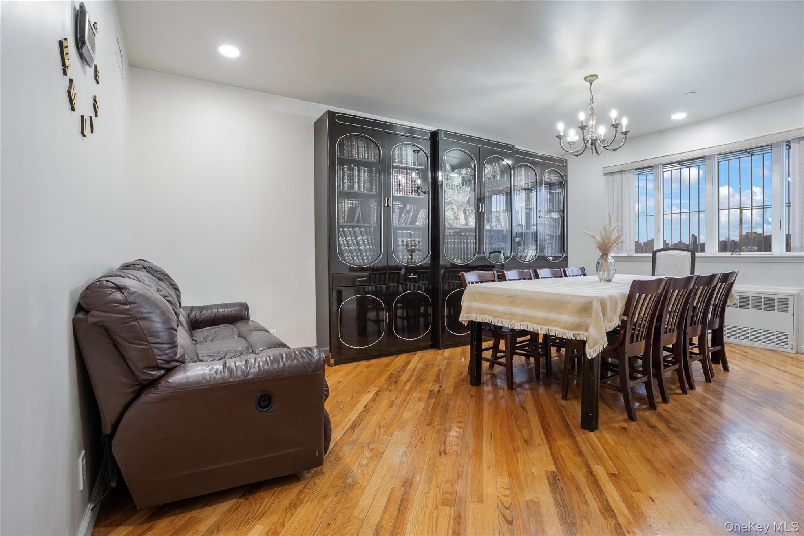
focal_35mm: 16
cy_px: 268
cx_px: 402
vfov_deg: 73.7
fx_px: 357
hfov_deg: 96.7
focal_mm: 16
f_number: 8
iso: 100
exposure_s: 1/20
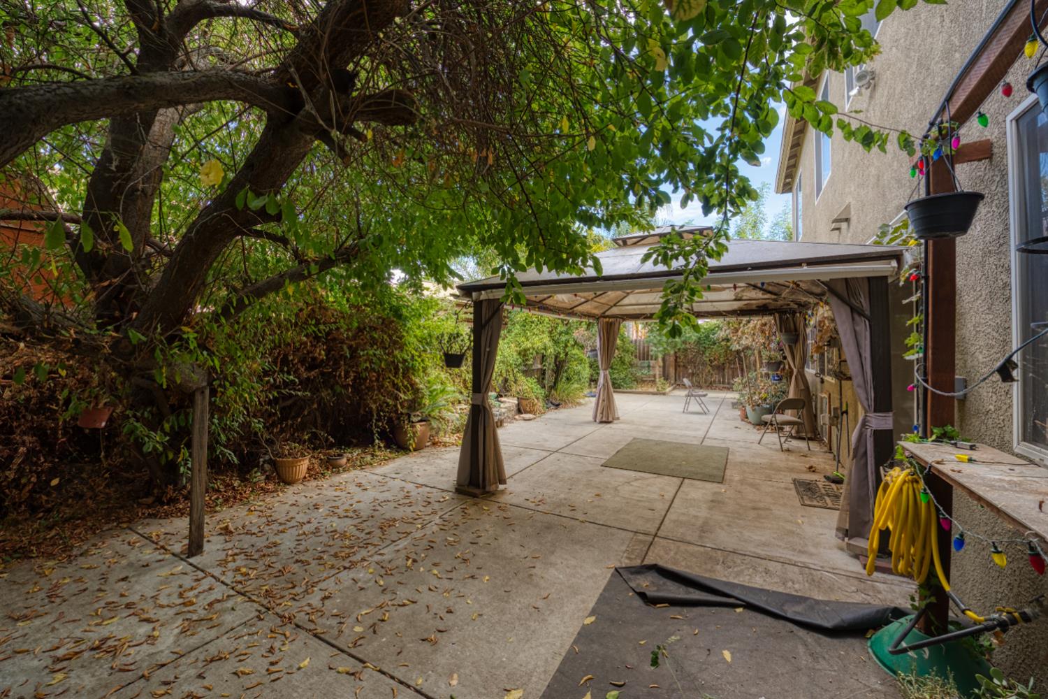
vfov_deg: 81.2
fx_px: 408
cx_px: 524
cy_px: 350
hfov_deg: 104.3
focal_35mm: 14
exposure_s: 1/20
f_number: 10
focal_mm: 14
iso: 400
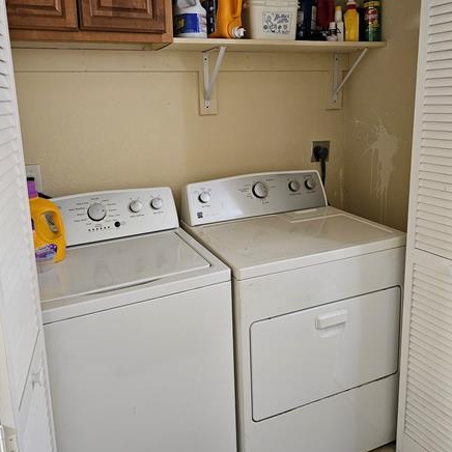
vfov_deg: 56.8
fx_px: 414
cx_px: 221
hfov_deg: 57.3
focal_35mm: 28
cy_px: 178
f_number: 1.7
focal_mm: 6.3
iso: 640
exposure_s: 1/60
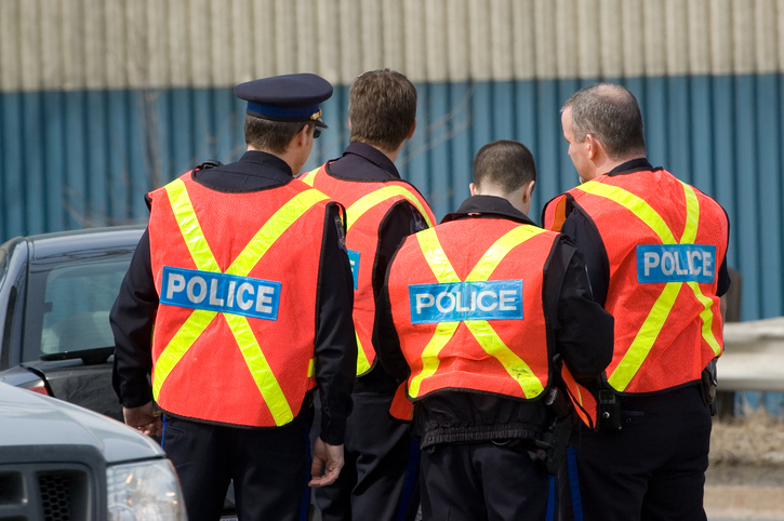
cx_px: 392
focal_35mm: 450
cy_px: 260
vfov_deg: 3.0
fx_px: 9791
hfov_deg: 4.6
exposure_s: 1/400
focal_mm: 300
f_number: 8
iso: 200
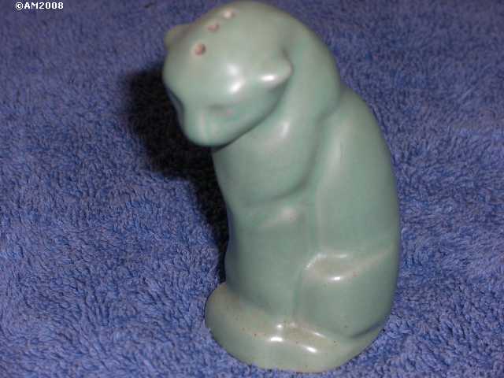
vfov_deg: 13.0
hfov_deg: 17.3
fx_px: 1660
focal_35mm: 114
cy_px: 189
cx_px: 252
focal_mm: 23.7
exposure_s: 1/30
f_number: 10.8
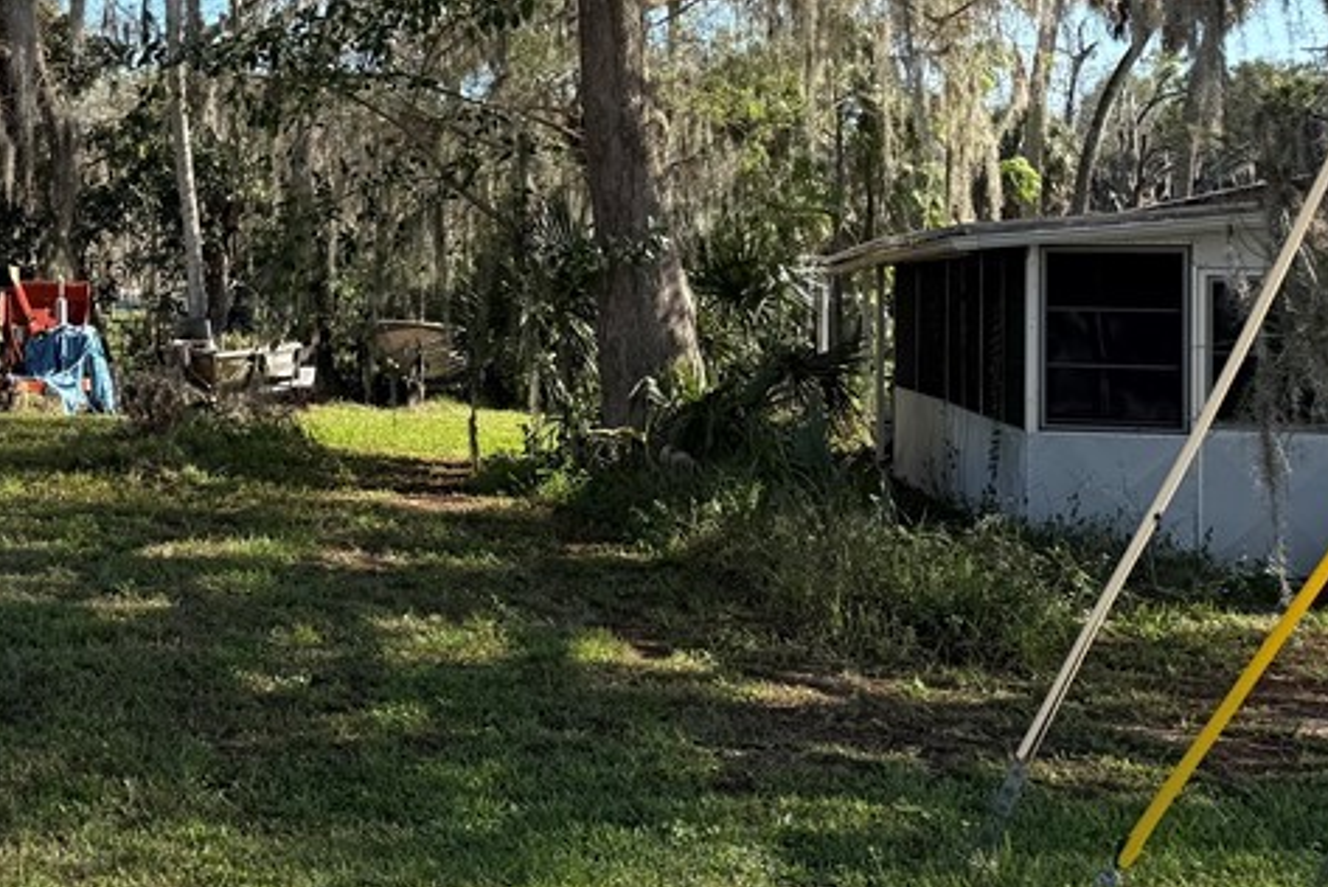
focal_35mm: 54
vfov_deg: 24.8
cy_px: 222
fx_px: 1993
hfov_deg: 33.0
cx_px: -76
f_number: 1.78
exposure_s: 1/1585
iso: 80
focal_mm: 6.76
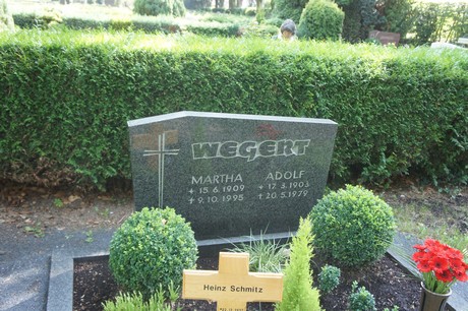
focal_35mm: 33
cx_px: 234
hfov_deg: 57.3
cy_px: 156
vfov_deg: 39.9
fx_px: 429
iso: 1000
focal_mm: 22
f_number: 4
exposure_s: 1/250
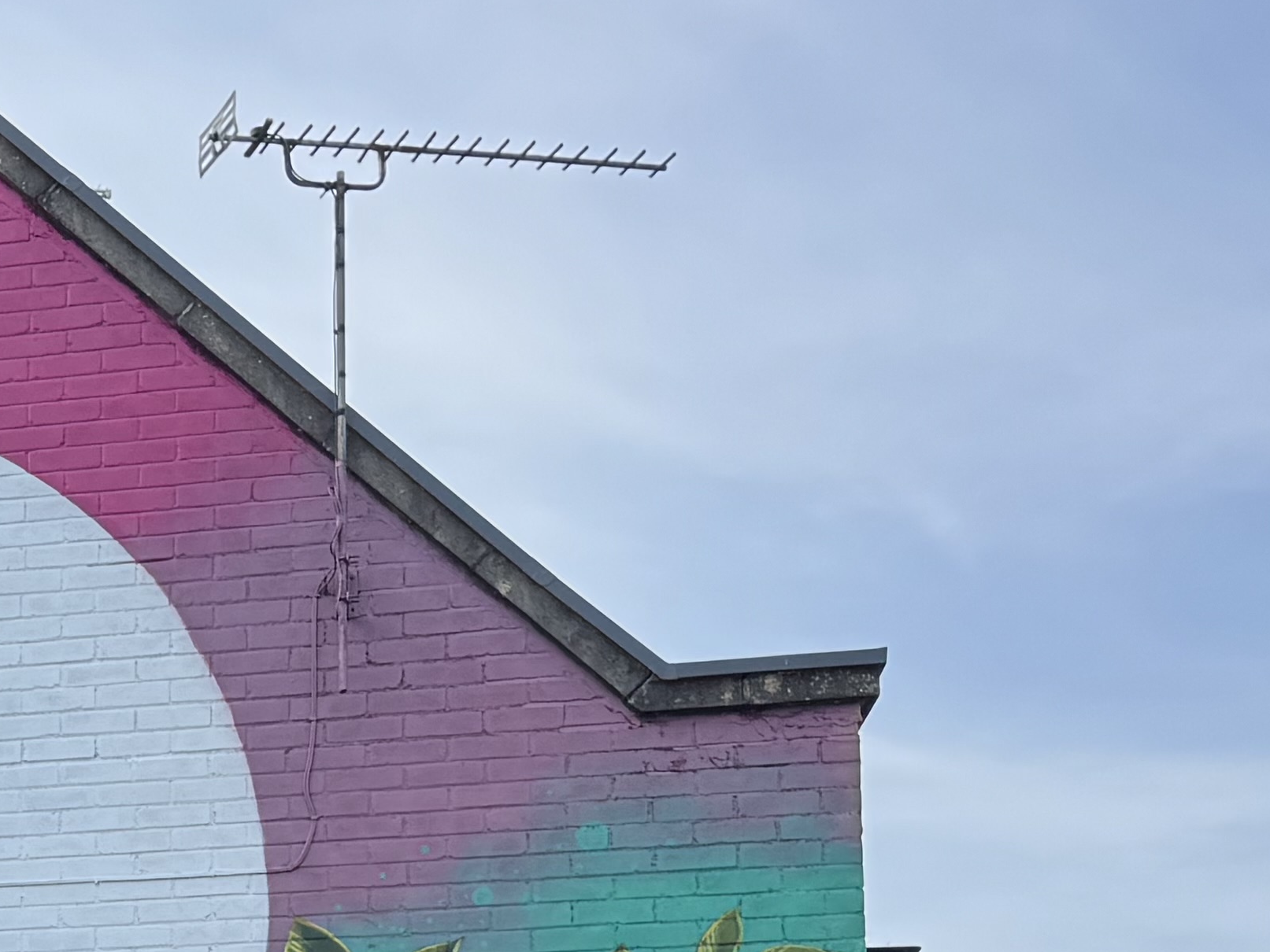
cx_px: -483
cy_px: 1287
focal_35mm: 85
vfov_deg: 16.3
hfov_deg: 20.5
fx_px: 3119
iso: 80
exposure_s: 1/2105
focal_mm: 6.76
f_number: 1.78
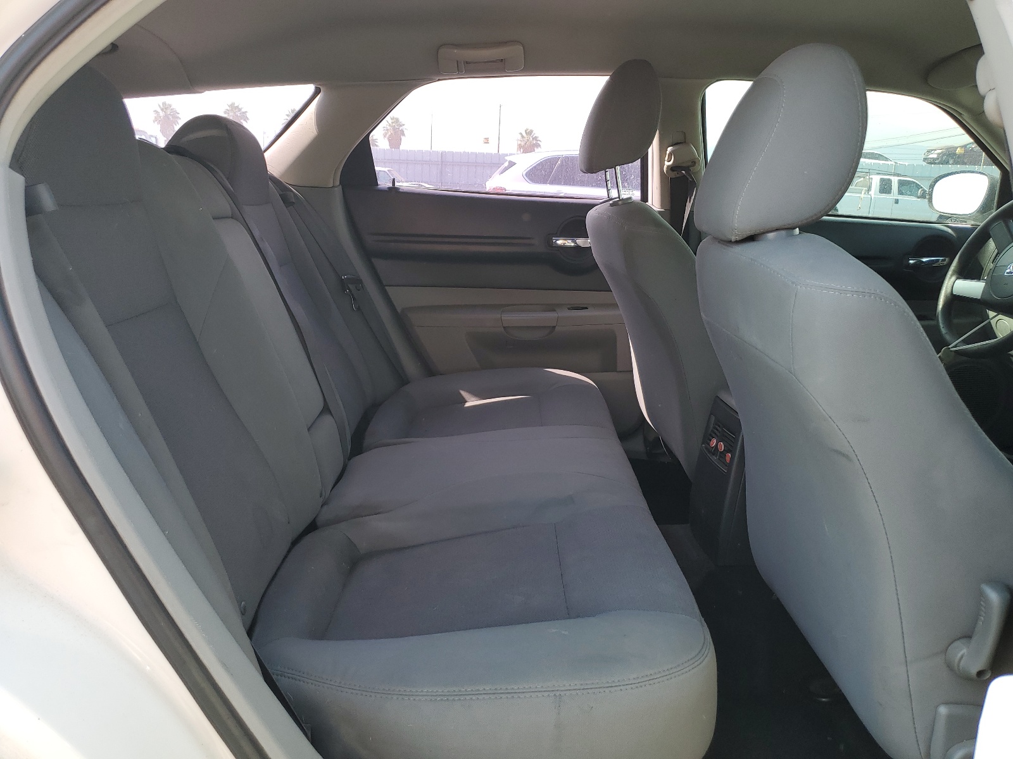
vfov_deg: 53.1
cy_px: 380
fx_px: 761
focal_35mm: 26
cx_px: 506
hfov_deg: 67.3
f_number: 1.5
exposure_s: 1/323
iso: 50
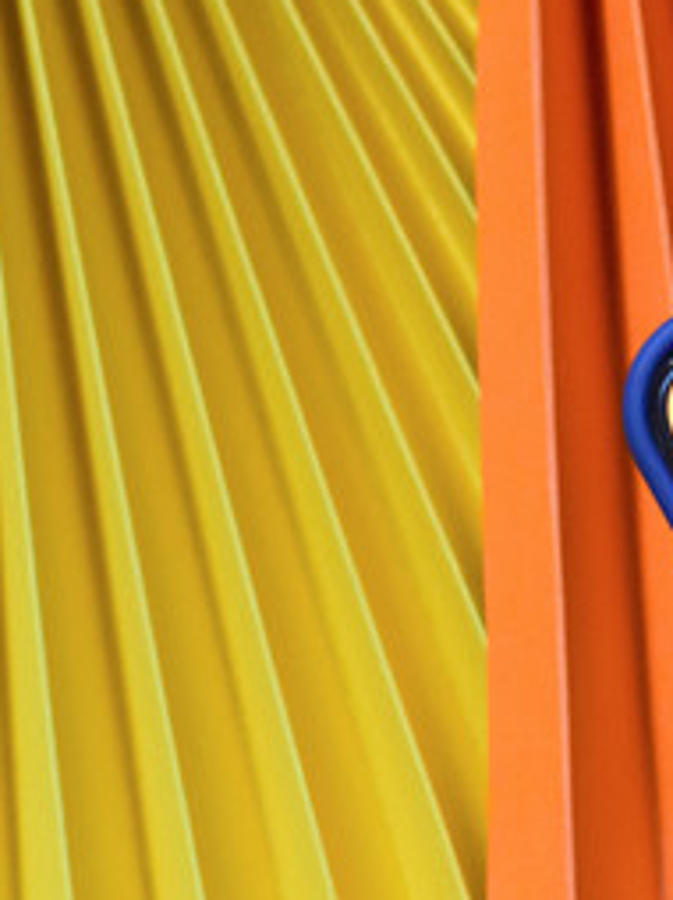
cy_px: 691
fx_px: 5167
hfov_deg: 7.3
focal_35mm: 199
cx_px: 1105
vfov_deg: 9.9
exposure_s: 1/40
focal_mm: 50
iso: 1600
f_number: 2.8
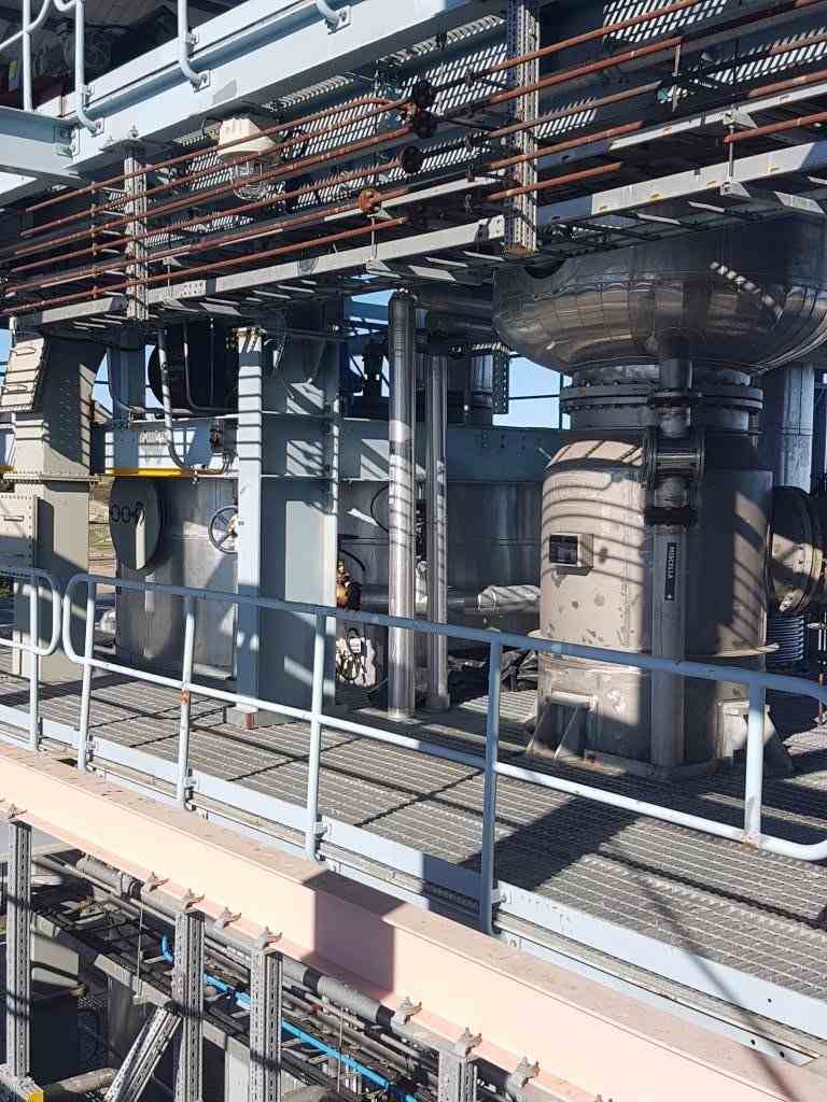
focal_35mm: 26
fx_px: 828
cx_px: 414
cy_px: 551
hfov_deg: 53.1
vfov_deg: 67.3
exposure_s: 1/1984
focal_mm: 4.2
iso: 40
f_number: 1.7
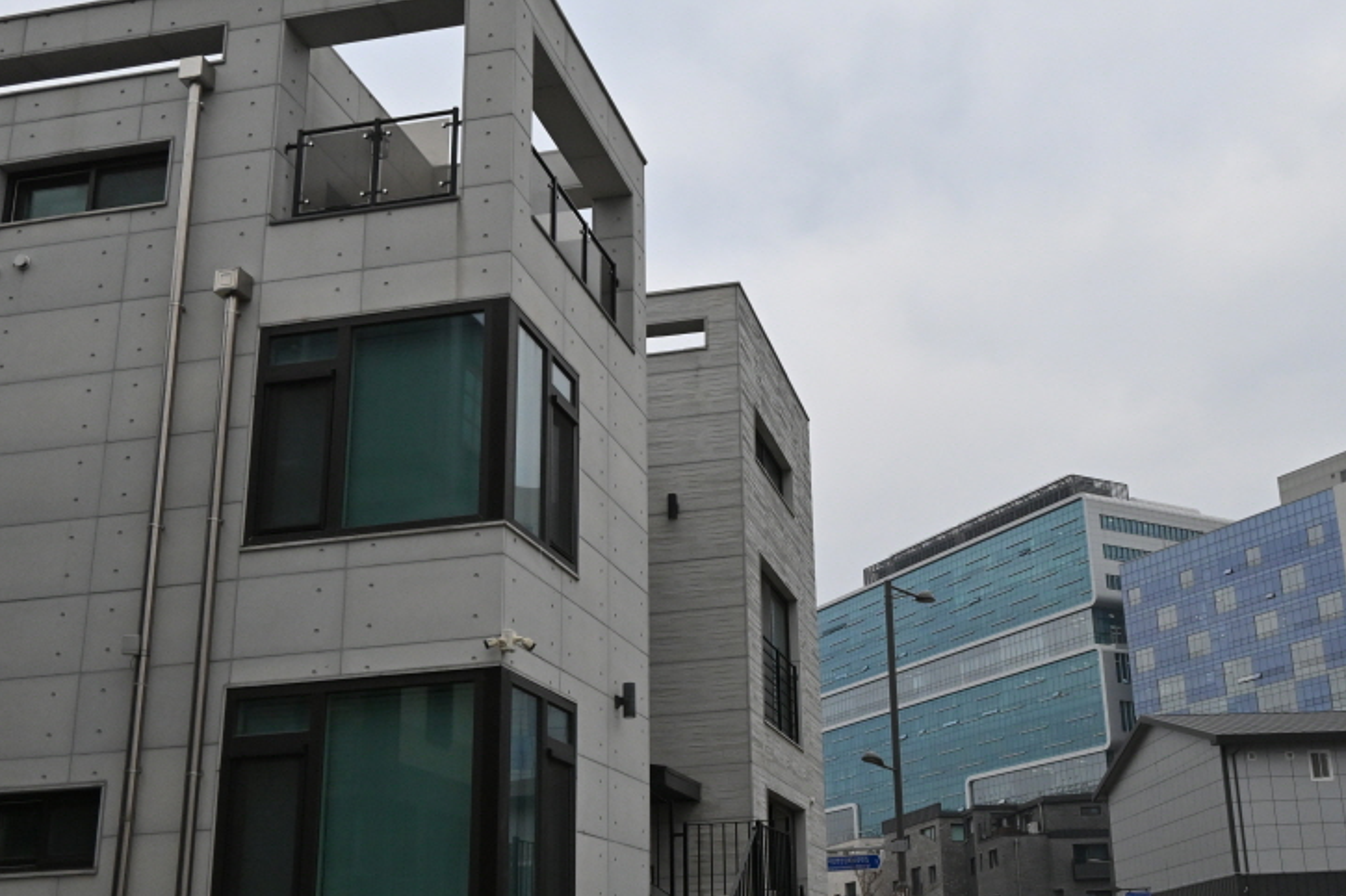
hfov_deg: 47.7
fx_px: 1508
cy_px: 512
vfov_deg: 33.1
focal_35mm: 40
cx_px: 843
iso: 1400
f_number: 5
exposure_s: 1/4000
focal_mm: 19.5
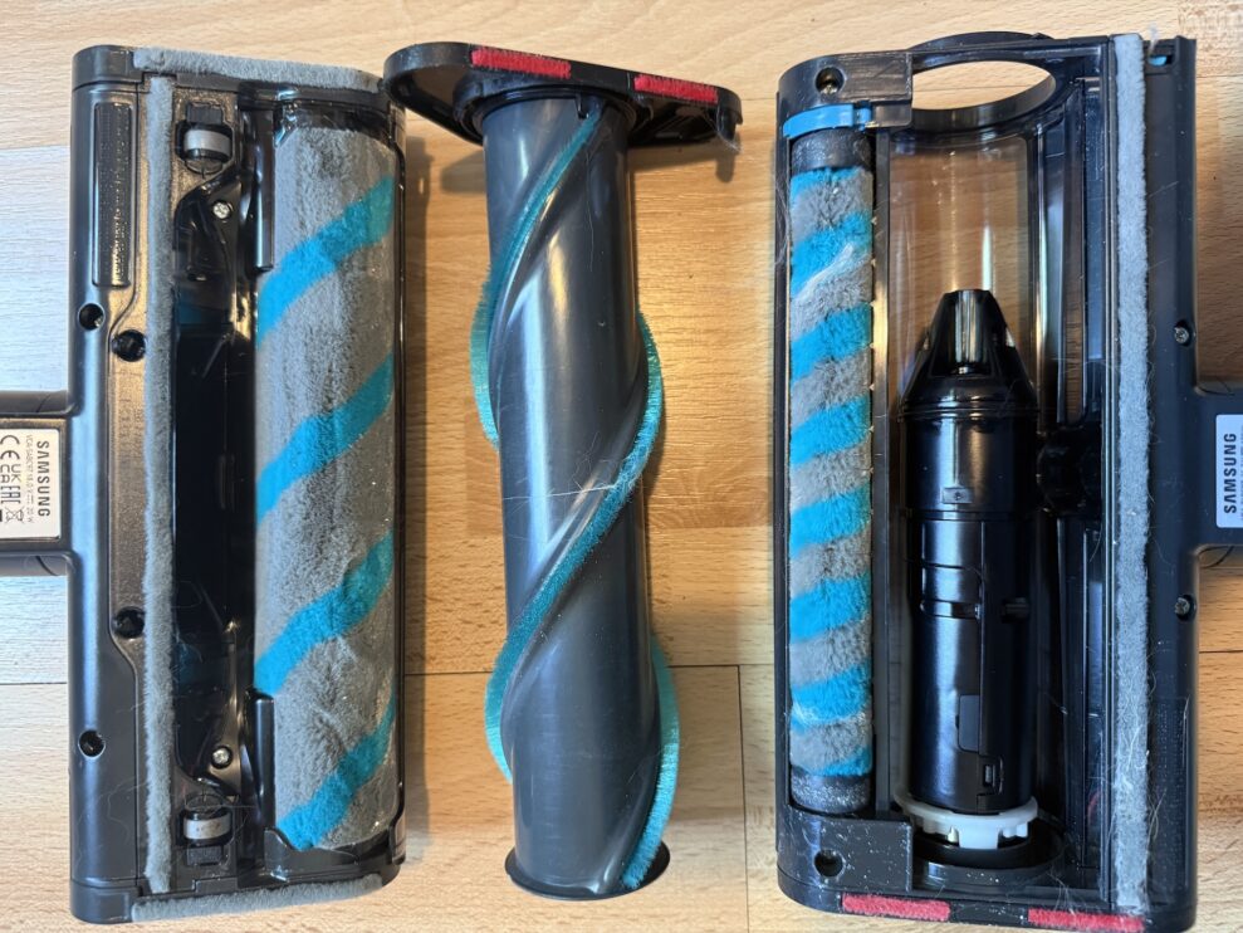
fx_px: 862
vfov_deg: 56.8
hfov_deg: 71.6
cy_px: 466
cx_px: 622
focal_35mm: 24
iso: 500
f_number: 1.78
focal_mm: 6.76
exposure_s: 1/59
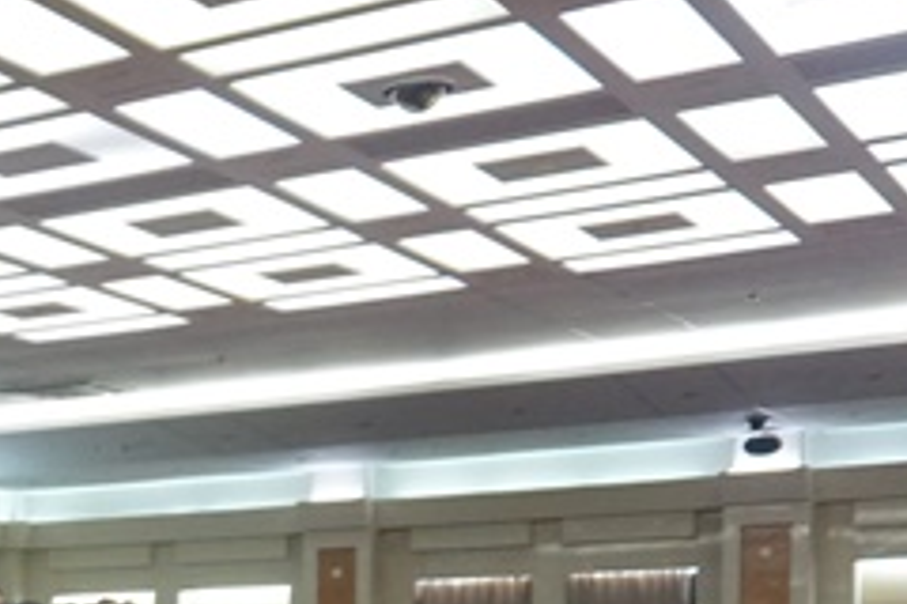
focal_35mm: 80
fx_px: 2015
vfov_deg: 16.0
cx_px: -495
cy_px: 832
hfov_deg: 21.0
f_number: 4
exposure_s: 1/160
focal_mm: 16
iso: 2000
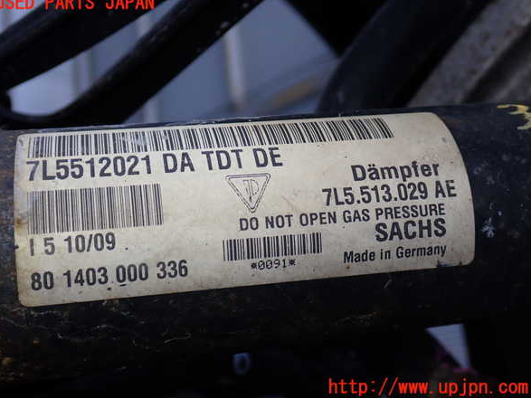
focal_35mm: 45
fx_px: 690
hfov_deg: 42.1
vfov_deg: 32.2
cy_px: 195
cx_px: 261
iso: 200
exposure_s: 1/80
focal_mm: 7.84
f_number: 2.9
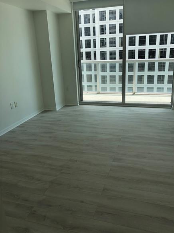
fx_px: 194
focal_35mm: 29
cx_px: 90
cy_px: 113
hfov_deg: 48.2
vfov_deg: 61.7
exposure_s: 1/271
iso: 20
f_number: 1.8
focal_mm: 4
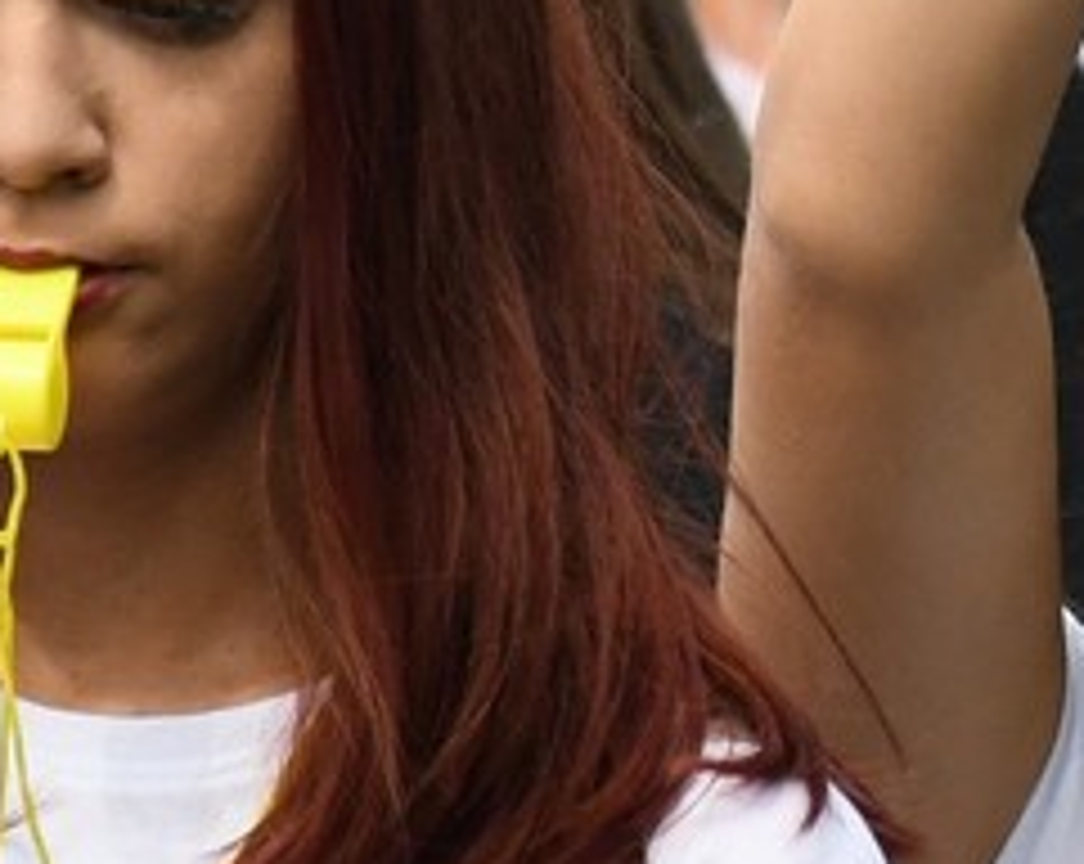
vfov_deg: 1.2
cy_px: 475
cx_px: 1241
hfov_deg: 1.5
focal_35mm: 1311
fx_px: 41992
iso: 1250
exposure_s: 1/3200
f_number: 5.6
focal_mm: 140
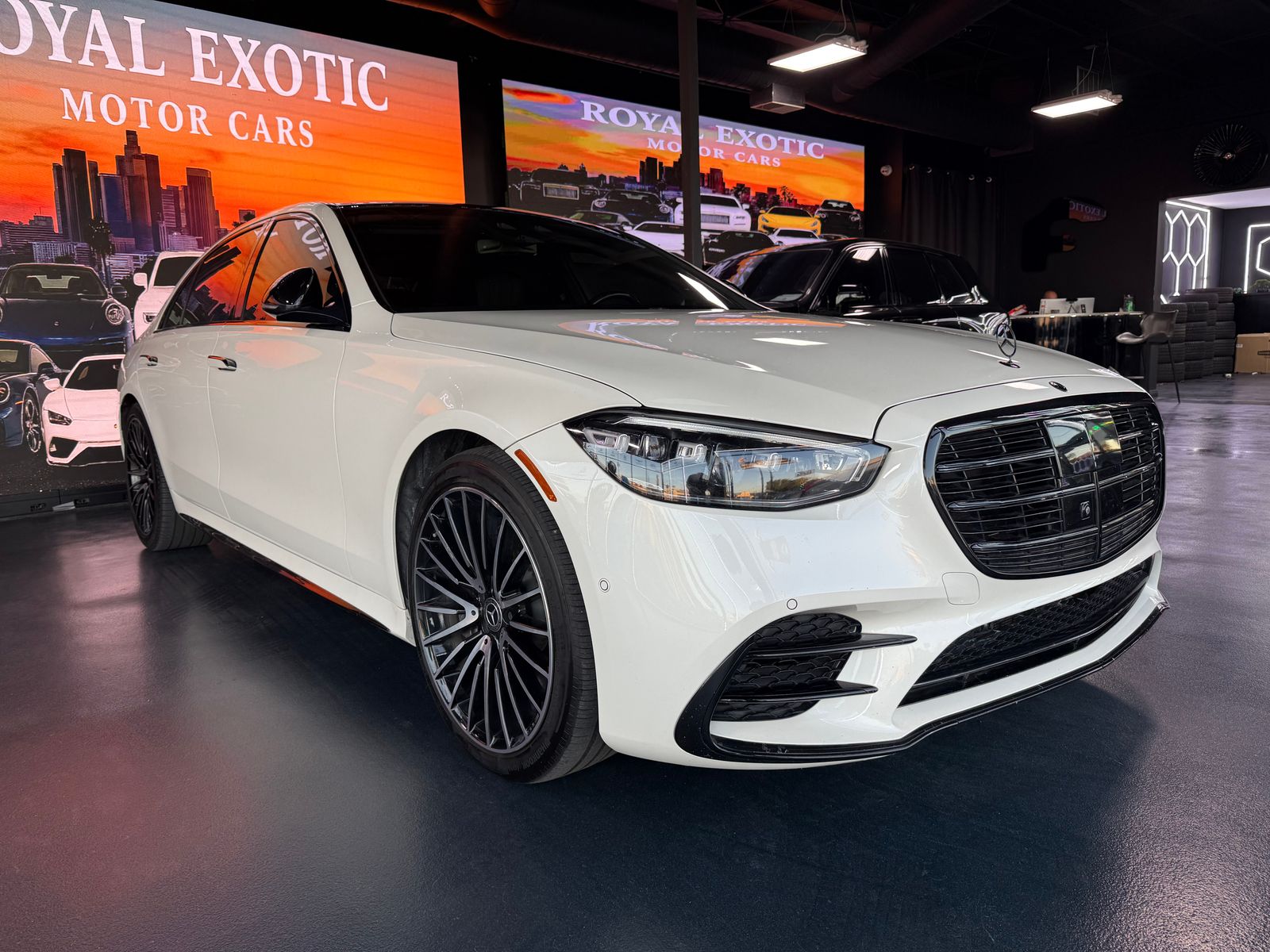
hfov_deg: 71.6
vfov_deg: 56.8
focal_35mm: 24
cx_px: 635
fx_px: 881
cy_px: 476
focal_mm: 6.76
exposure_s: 1/142
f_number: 1.78
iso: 50
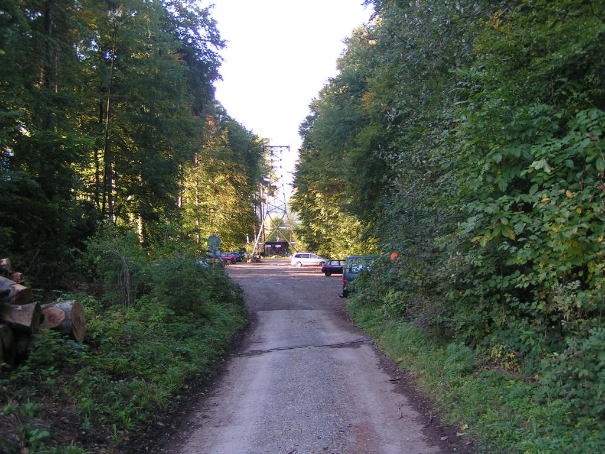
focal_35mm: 38
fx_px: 664
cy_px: 227
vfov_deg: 37.7
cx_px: 302
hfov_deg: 49.0
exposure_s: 1/50
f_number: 3.2
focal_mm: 5.8
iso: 50
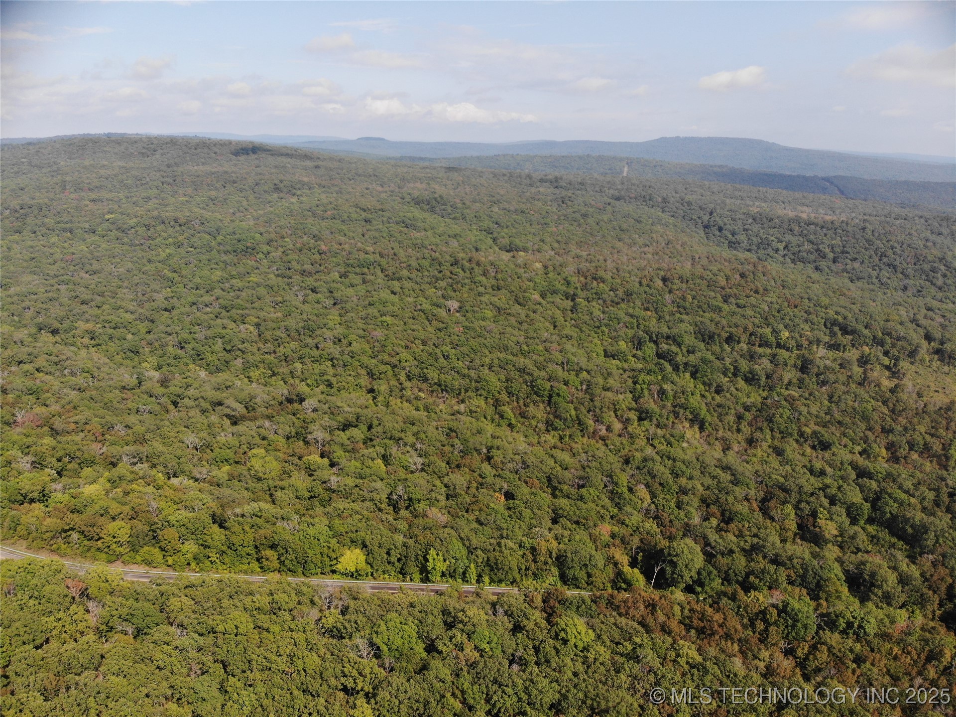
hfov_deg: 71.6
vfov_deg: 56.8
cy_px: 358
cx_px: 478
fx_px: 663
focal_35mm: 24
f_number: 2.8
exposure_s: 1/196
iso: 100
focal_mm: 4.5
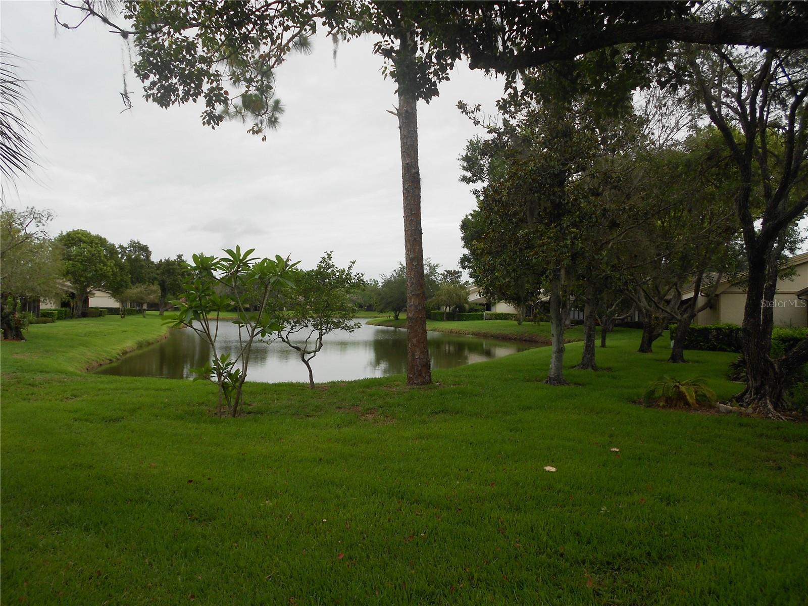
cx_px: 404
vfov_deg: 53.1
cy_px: 303
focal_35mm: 26
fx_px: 607
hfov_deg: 67.3
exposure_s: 1/640
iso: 80
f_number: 3.2
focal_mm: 4.6
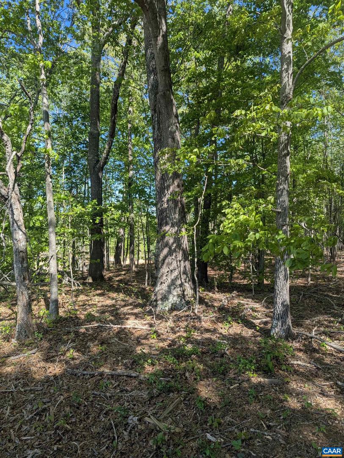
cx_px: 172
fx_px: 317
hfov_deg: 56.9
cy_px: 229
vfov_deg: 71.5
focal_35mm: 24
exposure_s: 1/531
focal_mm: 6.81
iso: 41
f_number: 1.85
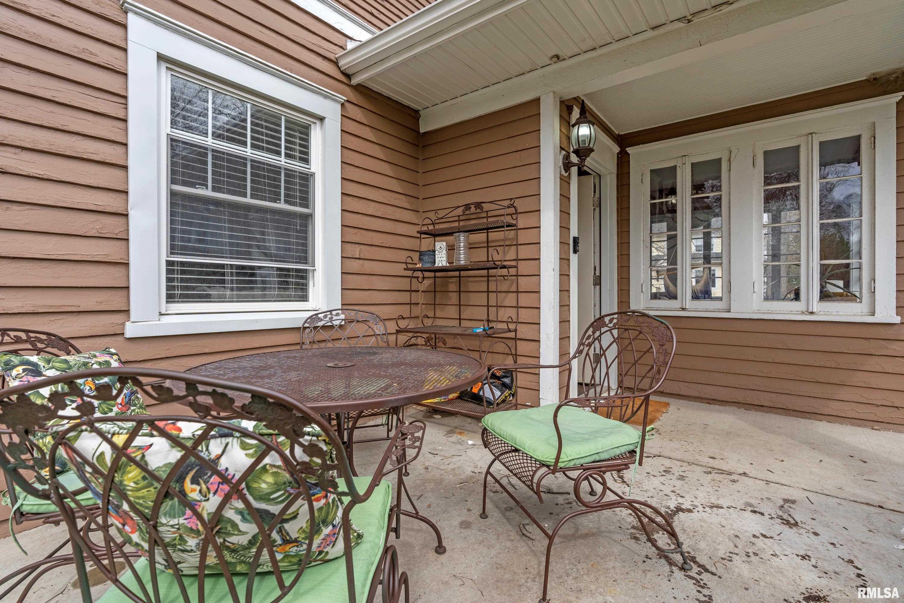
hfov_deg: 96.7
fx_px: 402
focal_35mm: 16
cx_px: 452
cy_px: 302
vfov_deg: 73.7
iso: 160
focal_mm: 16
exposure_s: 1/100
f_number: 8
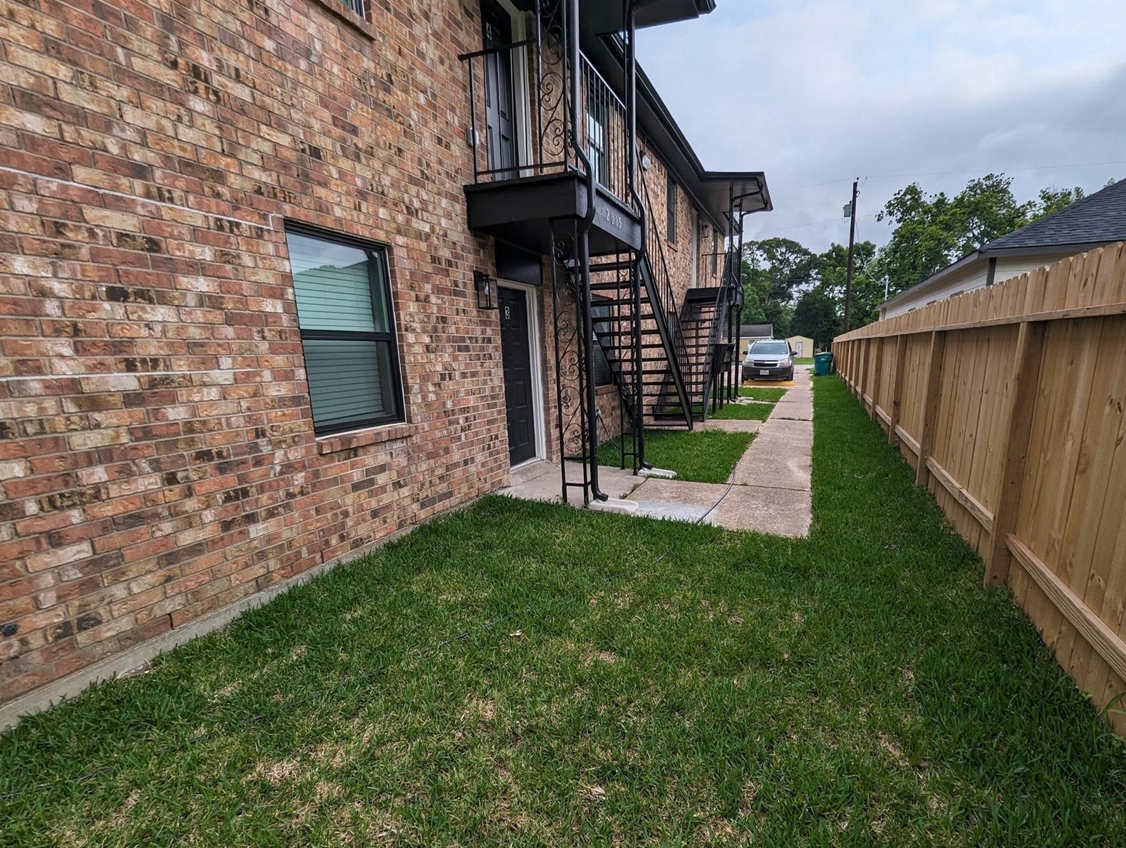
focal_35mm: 15
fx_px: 489
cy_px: 467
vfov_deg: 81.6
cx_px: 603
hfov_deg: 97.9
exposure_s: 1/928
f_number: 2.2
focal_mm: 1.95
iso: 50
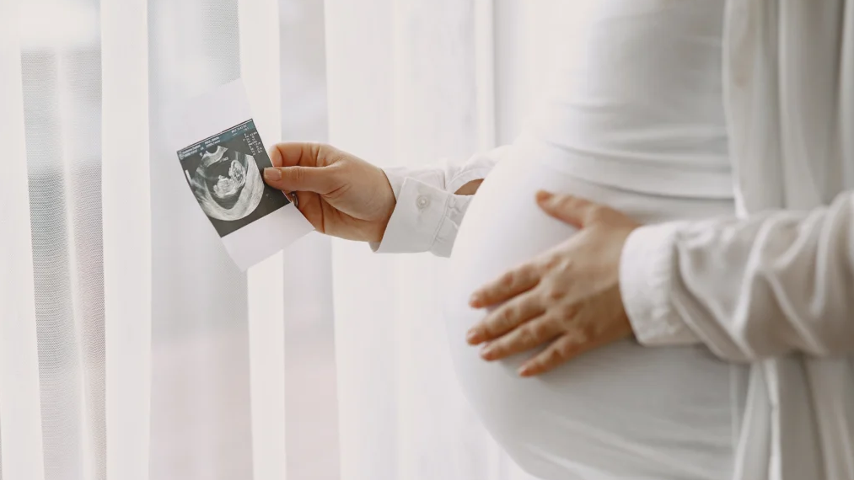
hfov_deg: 23.7
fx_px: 2038
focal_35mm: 90
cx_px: 427
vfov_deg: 13.4
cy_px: 265
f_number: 2.8
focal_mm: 85
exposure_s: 1/320
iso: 320
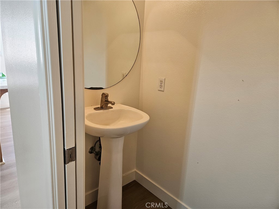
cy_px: 104
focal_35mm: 23
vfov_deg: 58.9
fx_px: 185
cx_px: 140
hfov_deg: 73.9
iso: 160
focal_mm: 5.4
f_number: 1.8
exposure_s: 1/120
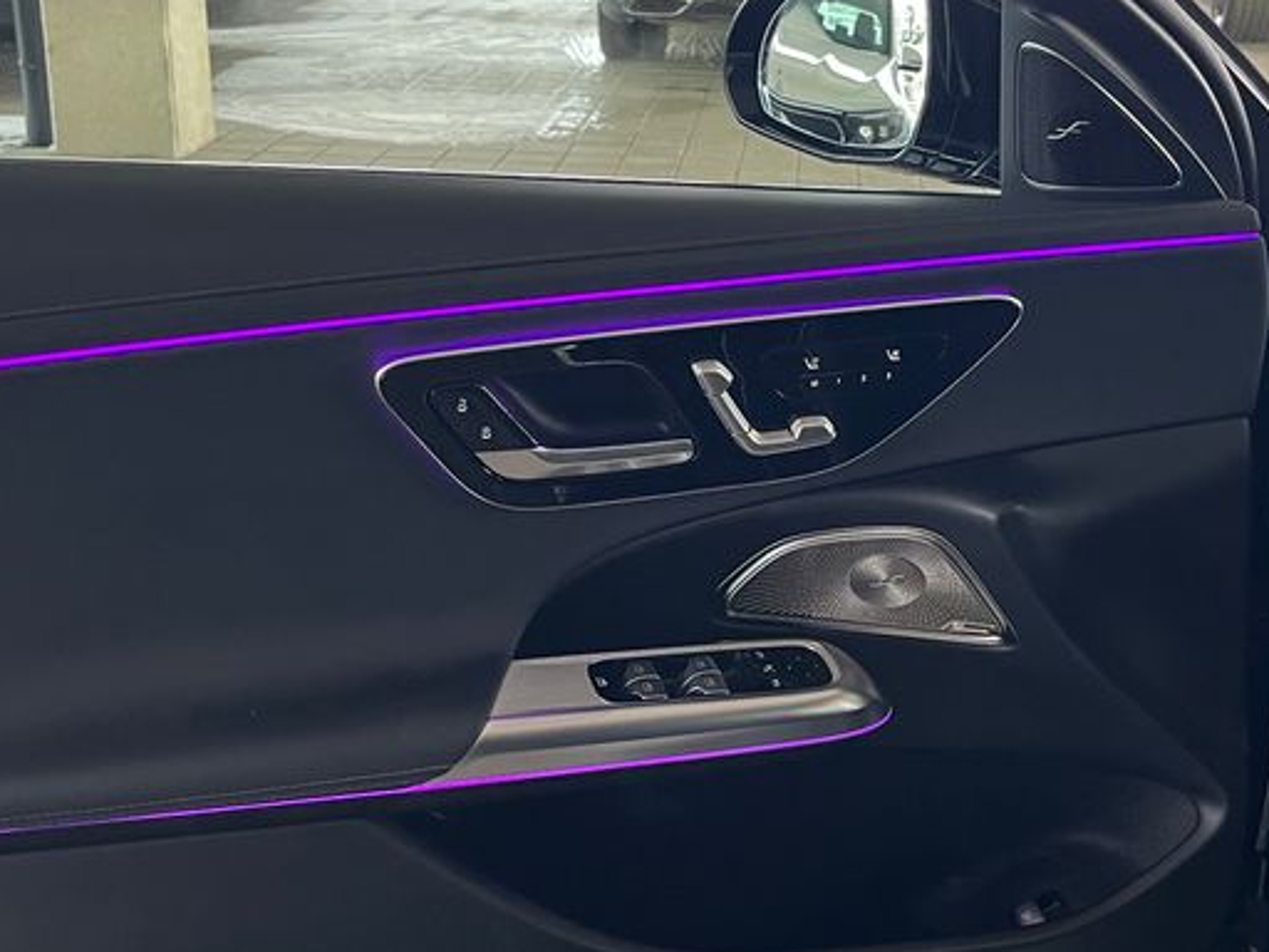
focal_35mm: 52
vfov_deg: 28.0
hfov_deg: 36.6
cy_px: 389
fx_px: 1906
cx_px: 783
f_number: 1.6
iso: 250
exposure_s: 1/54
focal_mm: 5.1
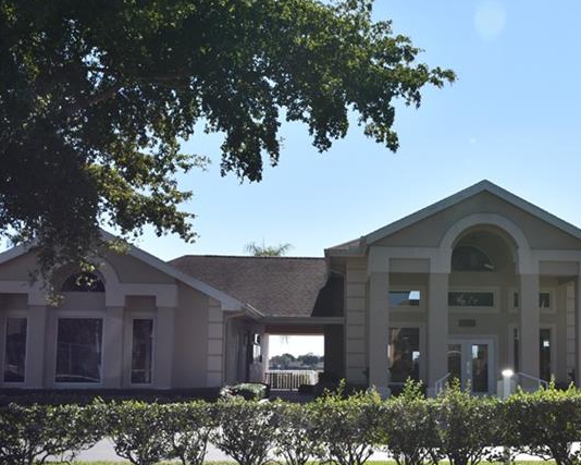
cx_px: 454
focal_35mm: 54
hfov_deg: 33.9
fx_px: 928
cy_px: 244
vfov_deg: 28.1
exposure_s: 1/500
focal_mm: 20
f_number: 8
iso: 220
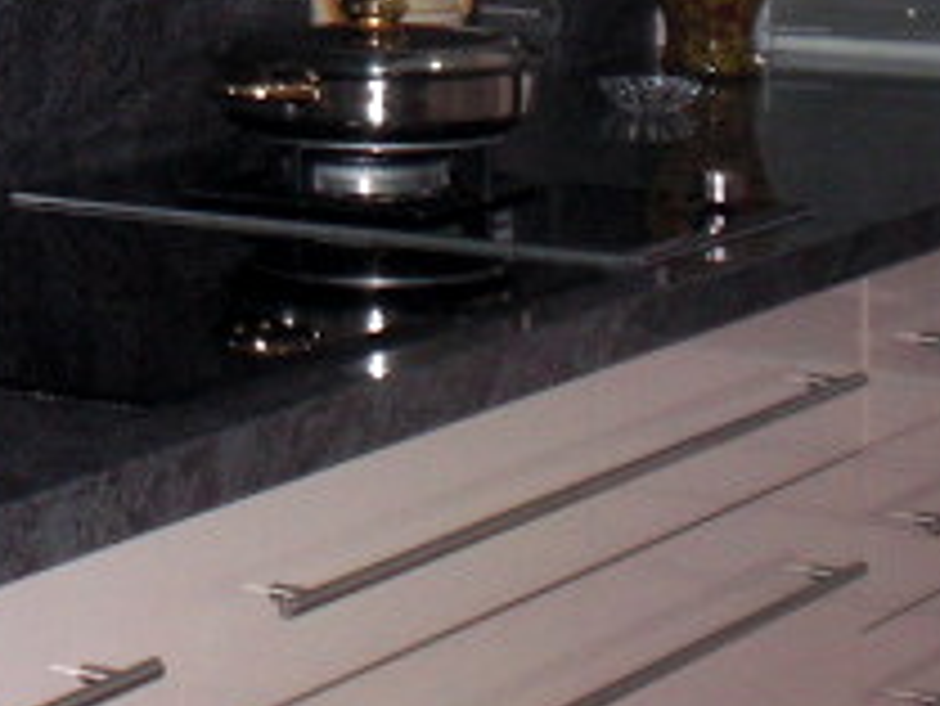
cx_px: -139
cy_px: -283
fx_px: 4239
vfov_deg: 9.3
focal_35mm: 156
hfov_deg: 12.4
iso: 200
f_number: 3.6
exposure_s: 1/60
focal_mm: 8.44
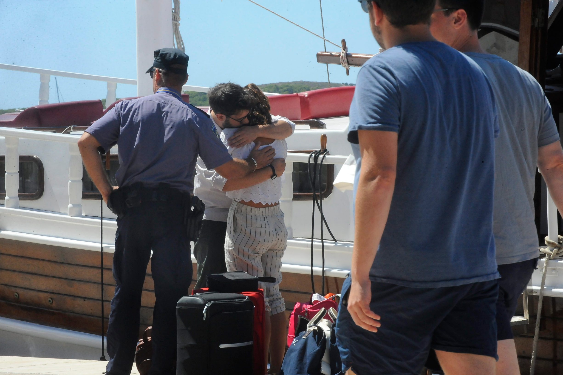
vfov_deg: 7.6
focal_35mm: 180
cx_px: 282
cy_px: 188
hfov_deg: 11.4
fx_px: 2813
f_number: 22
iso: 2500
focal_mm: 180
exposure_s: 1/400
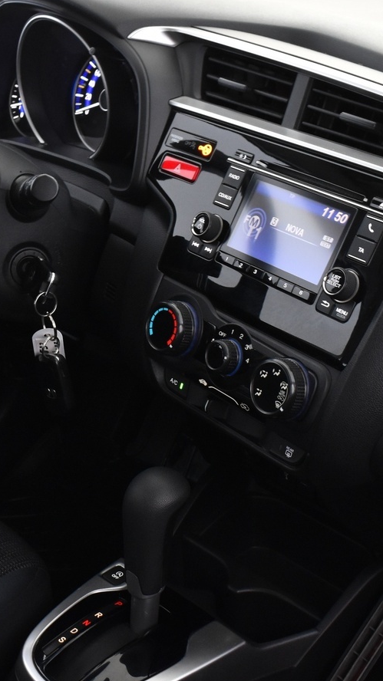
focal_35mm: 66
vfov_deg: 31.9
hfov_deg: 18.0
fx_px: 1192
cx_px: 47
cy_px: 333
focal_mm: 23
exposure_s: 1/8
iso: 1250
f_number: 5.6
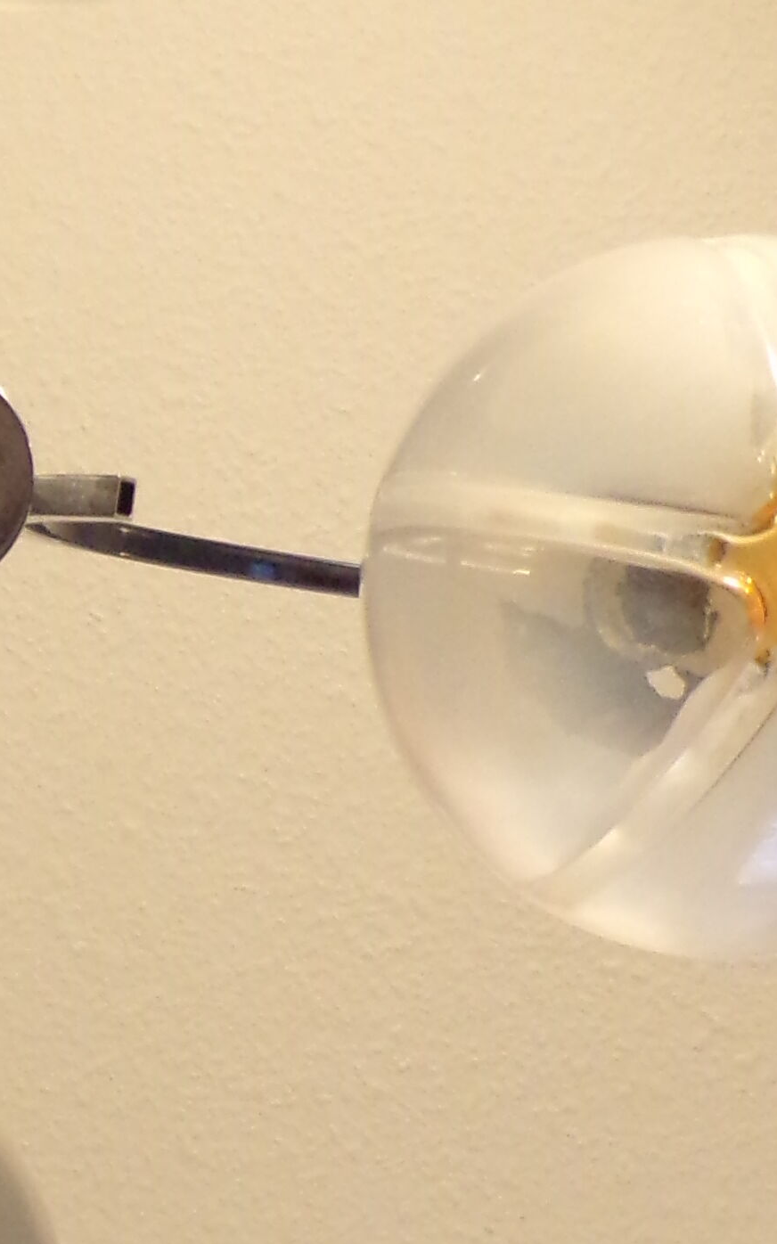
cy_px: 606
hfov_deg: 11.5
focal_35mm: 112
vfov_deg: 18.6
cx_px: -132
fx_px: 3796
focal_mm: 5.8
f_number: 3.2
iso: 368
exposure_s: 1/17
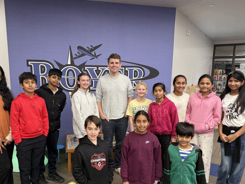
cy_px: 111
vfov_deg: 46.5
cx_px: 114
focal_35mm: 30
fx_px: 212
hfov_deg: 59.9
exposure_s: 1/120
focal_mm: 6.76
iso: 200
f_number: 1.78
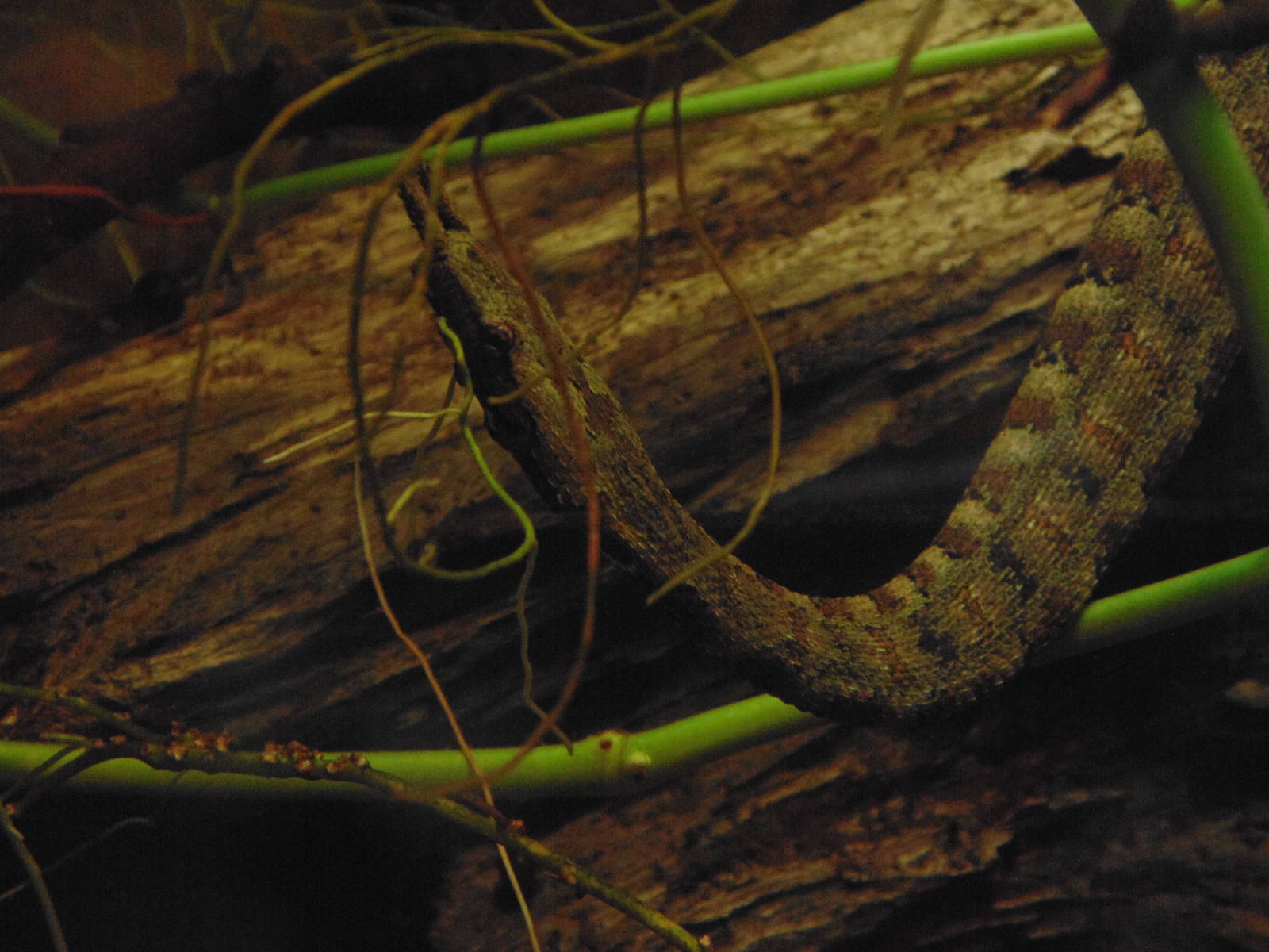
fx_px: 2383
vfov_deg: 22.6
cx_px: 634
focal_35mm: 65
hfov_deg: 29.8
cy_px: 476
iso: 400
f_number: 4.1
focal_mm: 11.7
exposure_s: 1/5
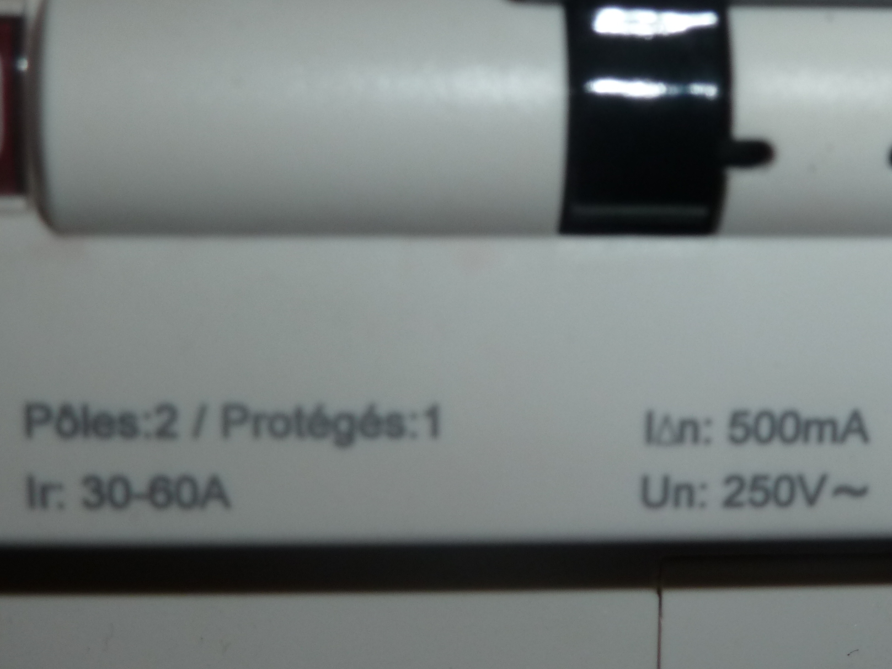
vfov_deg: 19.3
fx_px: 1959
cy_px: 207
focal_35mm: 76
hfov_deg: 25.7
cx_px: 472
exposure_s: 1/30
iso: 125
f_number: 3.8
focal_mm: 7.9
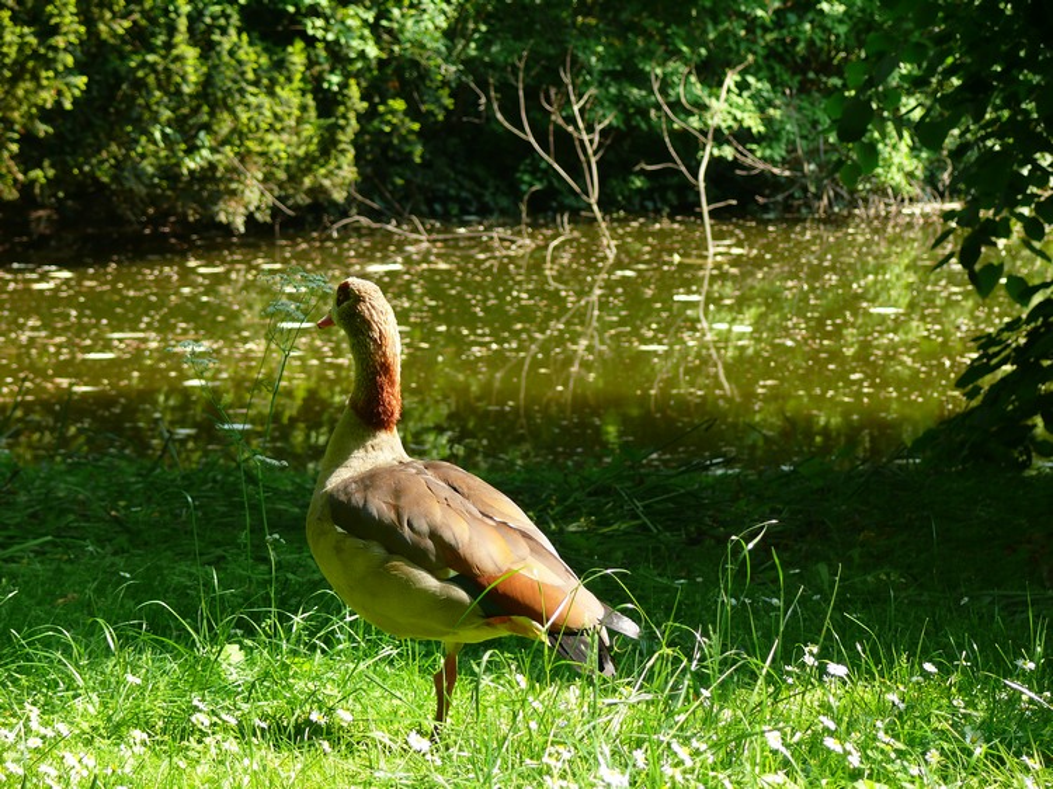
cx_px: 526
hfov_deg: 14.3
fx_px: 4197
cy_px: 394
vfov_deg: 10.7
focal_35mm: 138
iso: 100
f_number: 3.6
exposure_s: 1/80
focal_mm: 29.3
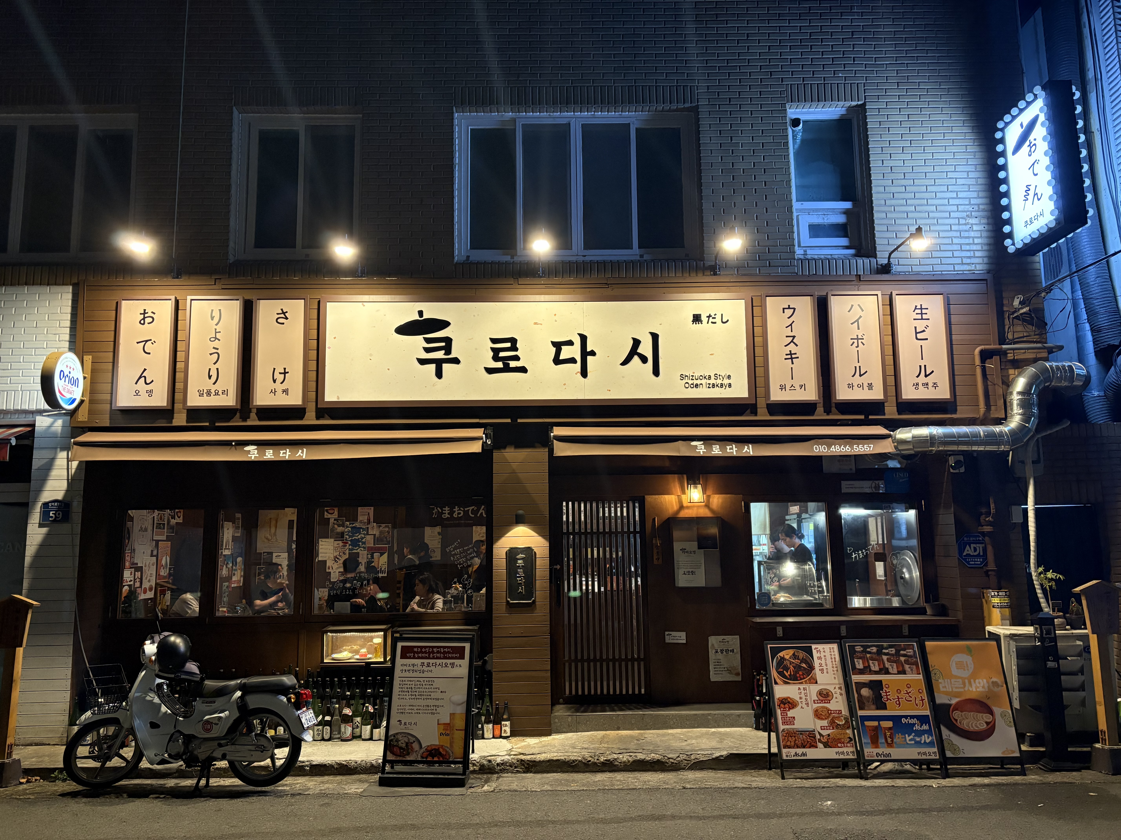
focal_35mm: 26
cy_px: 420
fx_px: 842
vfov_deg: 53.1
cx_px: 560
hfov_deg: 67.3
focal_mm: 5.96
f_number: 1.6
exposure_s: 1/60
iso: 320
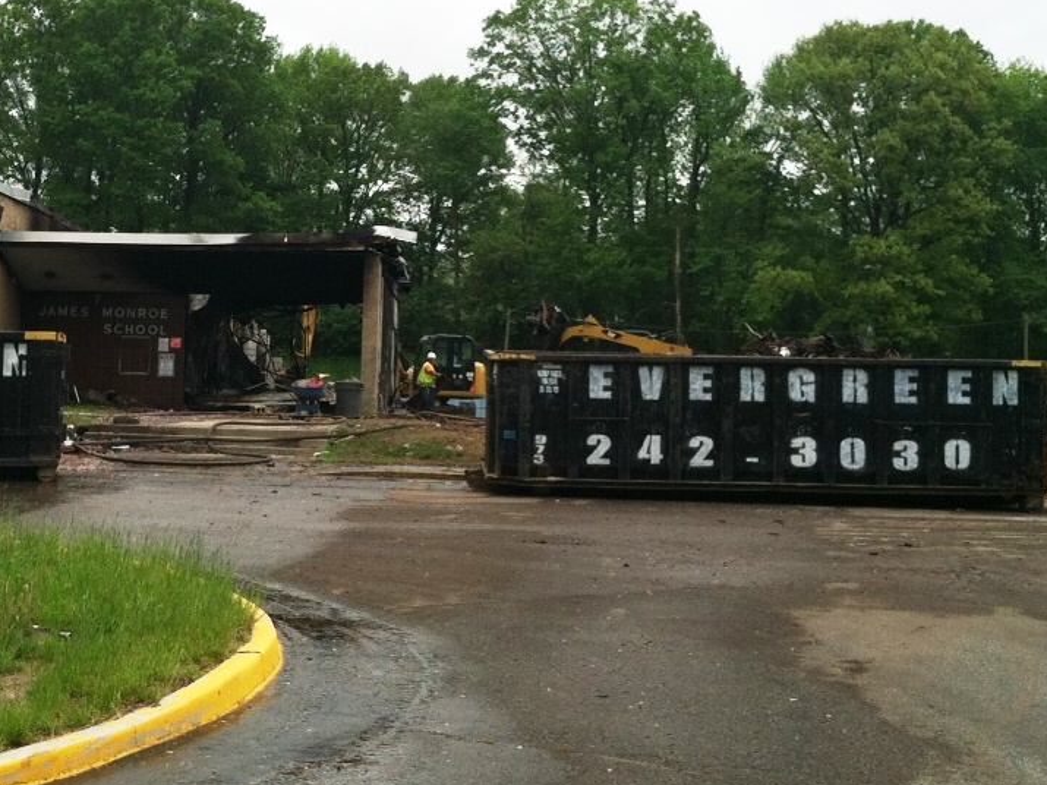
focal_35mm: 52
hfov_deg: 36.8
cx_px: 470
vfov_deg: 28.0
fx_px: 1573
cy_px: 392
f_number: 2.8
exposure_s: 1/455
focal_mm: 3.85
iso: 80
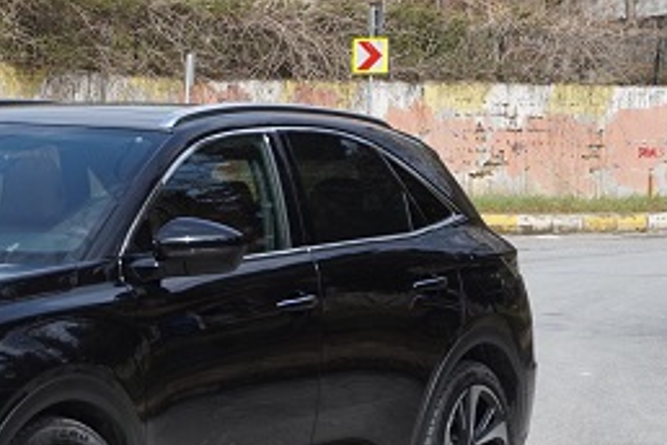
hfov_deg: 14.9
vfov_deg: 10.2
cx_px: -62
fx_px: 2483
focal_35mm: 134
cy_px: 329
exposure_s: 1/200
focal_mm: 36
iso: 100
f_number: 8
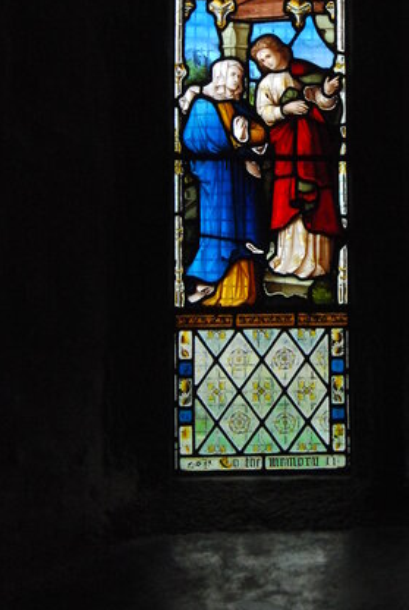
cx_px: 368
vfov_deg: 26.5
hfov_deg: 18.0
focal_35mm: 75
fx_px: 1273
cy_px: 123
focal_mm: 26
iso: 1600
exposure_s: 1/125
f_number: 5.6
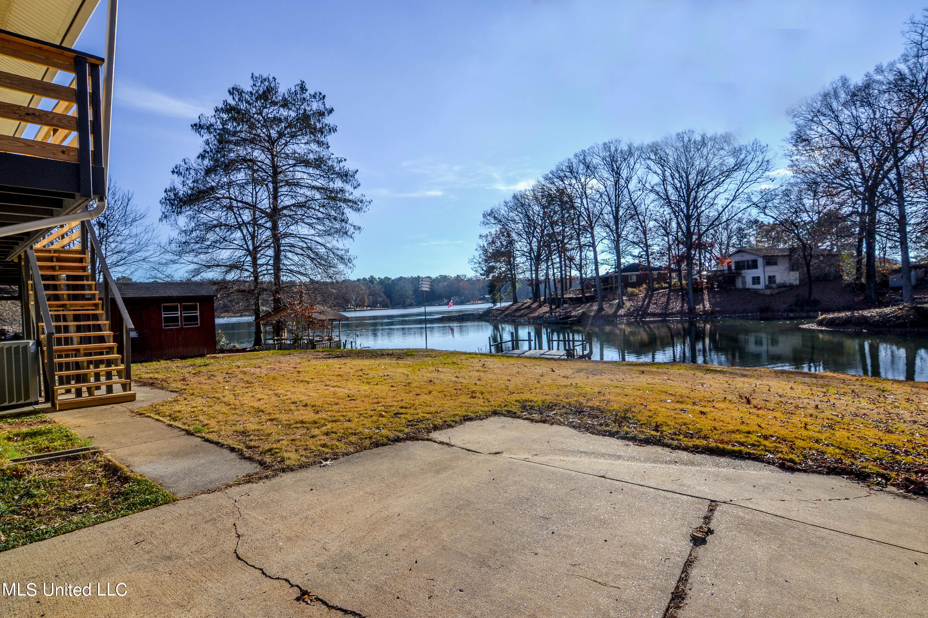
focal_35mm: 20
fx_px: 503
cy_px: 309
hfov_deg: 85.4
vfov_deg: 63.2
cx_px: 464
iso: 100
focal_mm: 13
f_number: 8
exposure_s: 1/250
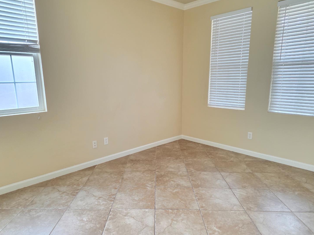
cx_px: 152
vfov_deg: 56.8
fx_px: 218
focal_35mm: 24
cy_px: 117
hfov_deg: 71.6
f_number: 1.7
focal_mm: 6.25
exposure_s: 1/120
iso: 1600
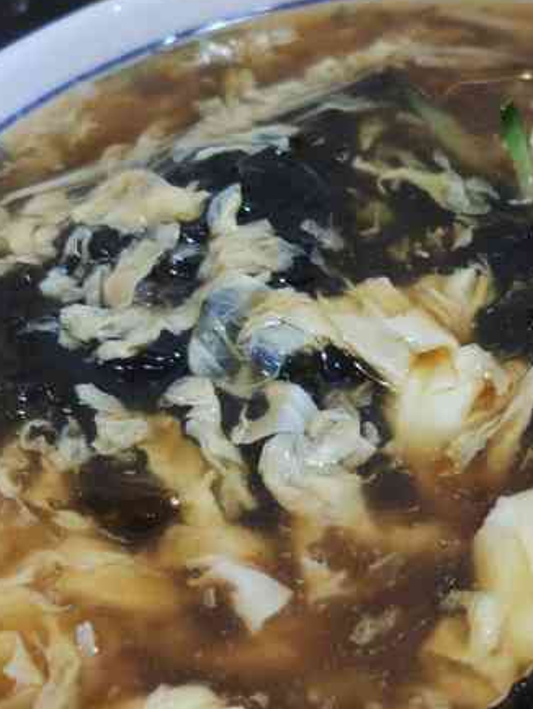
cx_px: 510
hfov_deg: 24.3
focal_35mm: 58
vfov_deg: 33.2
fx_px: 1190
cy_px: 399
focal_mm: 4.75
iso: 2781
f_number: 1.75
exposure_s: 1/60.2
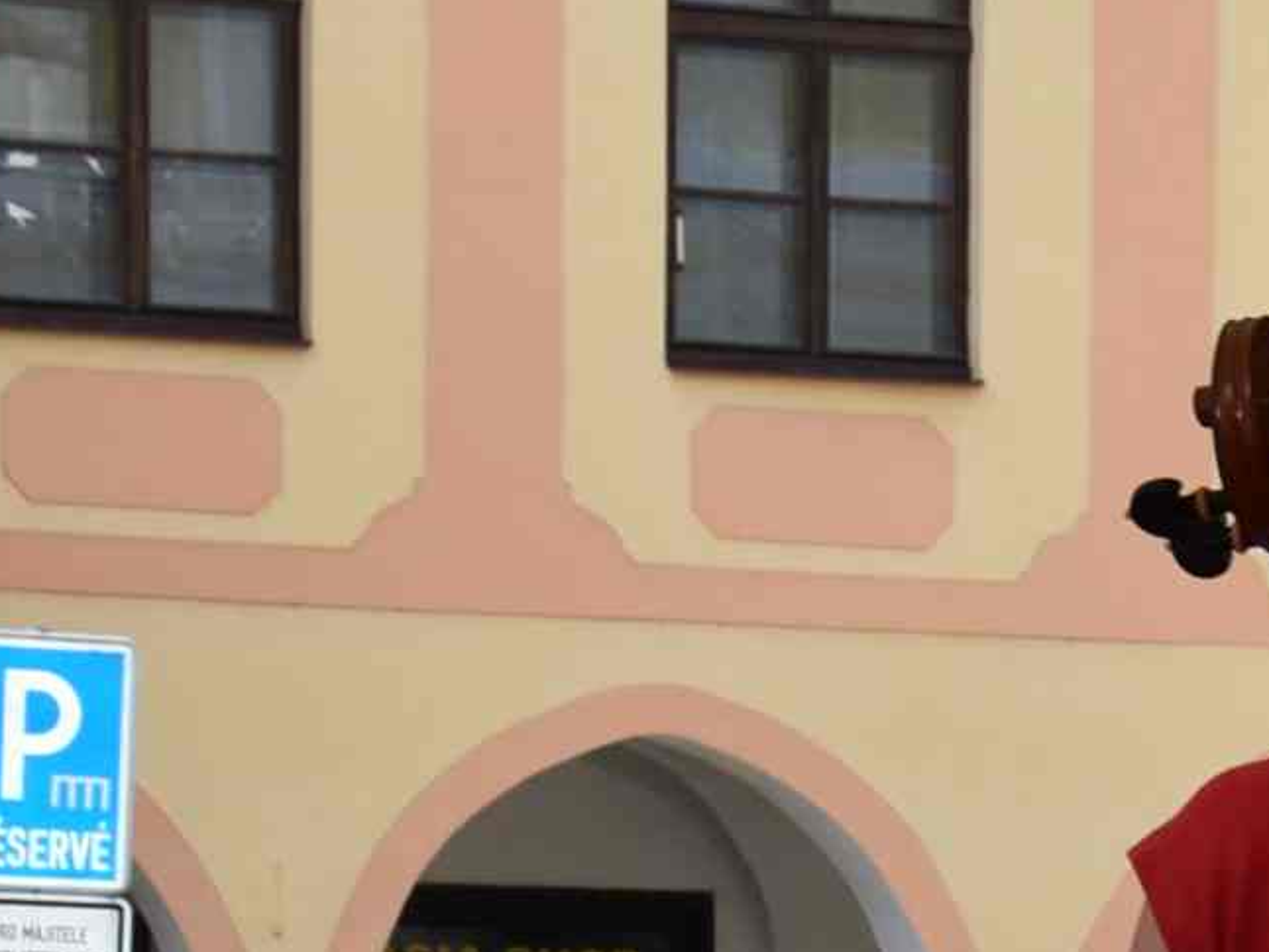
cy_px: 1608
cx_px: 1817
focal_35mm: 254
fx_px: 9315
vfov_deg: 5.8
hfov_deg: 7.7
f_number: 7.1
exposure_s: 1/200
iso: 100
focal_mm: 38
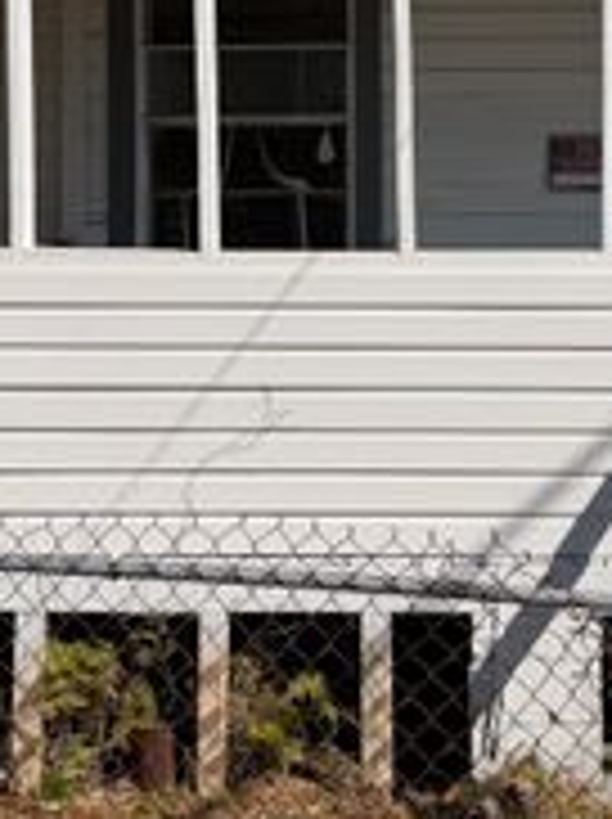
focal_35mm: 66
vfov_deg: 29.1
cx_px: 580
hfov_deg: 21.6
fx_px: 1559
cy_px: 245
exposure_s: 1/9091
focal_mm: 6.76
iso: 80
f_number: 1.78
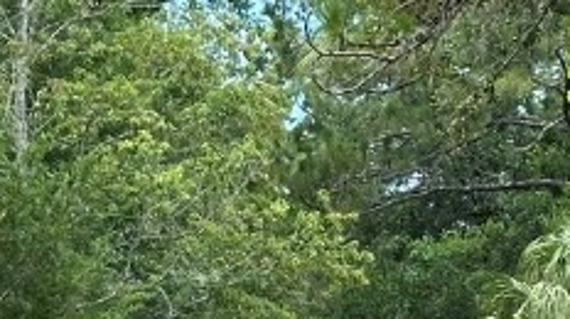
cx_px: 393
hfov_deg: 9.3
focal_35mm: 231
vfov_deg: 5.2
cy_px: 537
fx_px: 3488
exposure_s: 1/880
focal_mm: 6.86
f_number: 1.78
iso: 64
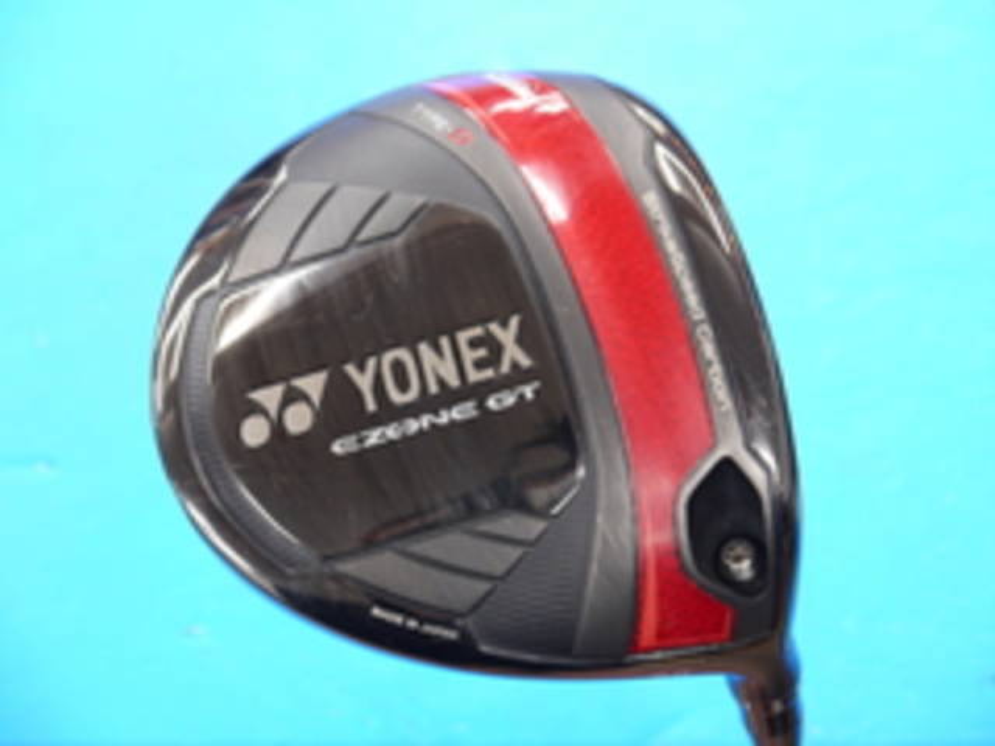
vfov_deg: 17.6
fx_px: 2414
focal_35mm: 84
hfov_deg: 23.3
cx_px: 498
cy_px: 373
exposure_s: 1/40
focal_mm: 42
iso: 800
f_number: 5.6
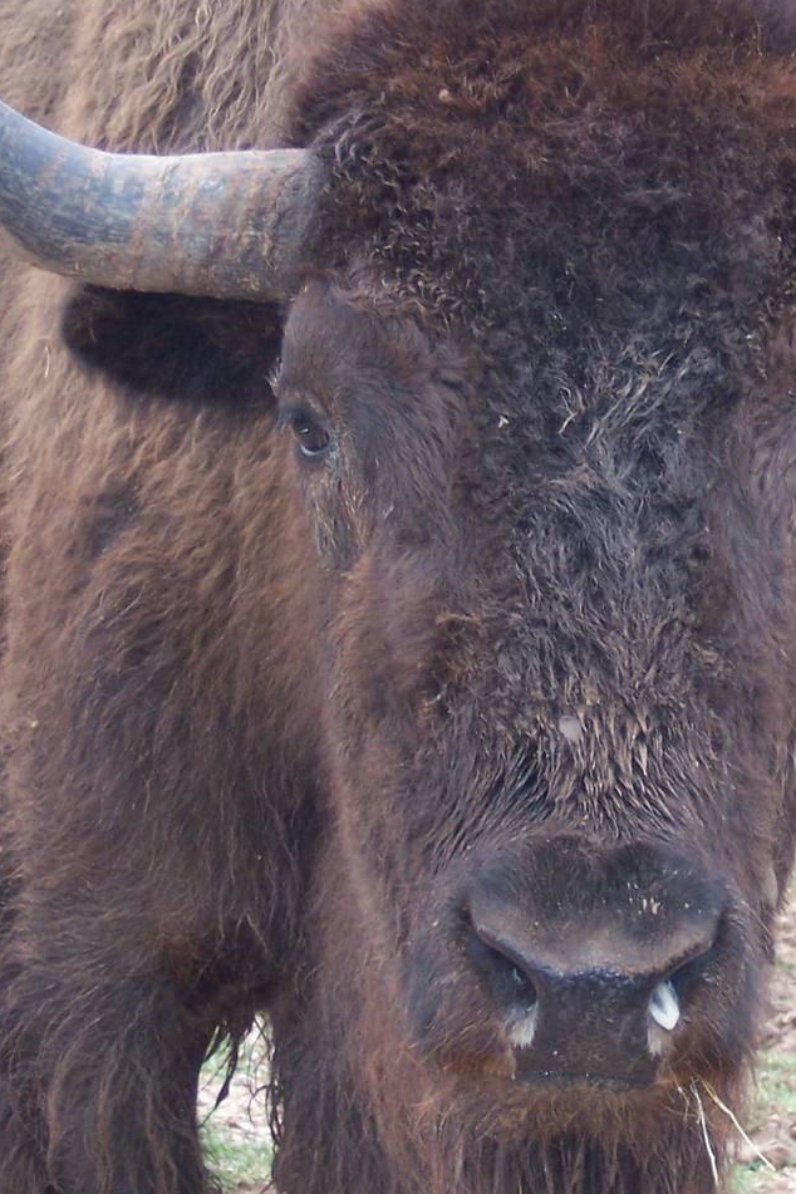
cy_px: 478
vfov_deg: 10.9
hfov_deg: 7.3
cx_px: 526
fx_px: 6268
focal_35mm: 189
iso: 140
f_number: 4.8
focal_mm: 18
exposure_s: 1/125
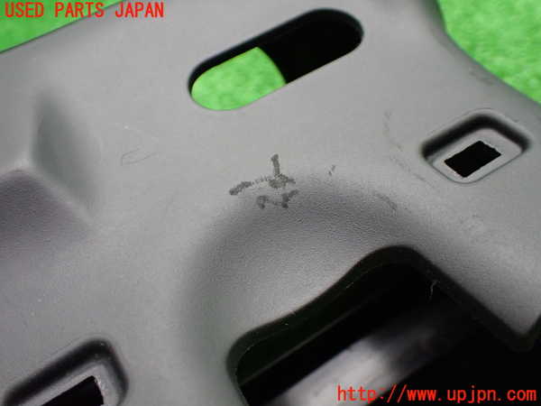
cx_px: 270
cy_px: 203
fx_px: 563
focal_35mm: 36
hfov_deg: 51.4
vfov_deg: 39.7
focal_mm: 6.37
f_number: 2.5
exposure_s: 1/60
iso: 800
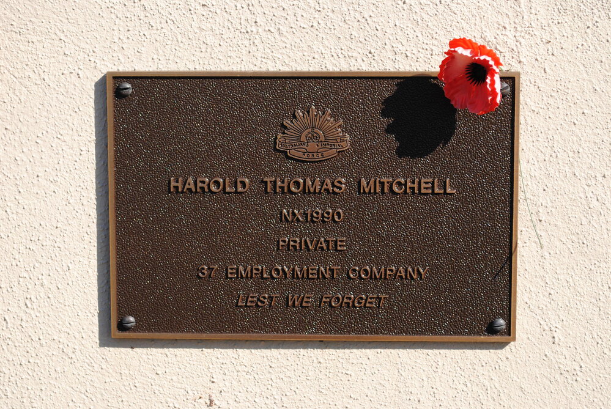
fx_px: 1402
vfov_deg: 16.6
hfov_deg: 24.6
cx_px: 306
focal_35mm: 82
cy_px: 204
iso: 100
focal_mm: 55
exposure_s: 1/250
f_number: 8
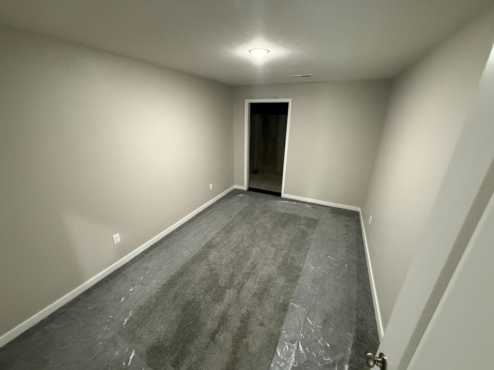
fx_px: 200
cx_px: 247
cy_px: 185
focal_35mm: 14
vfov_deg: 85.7
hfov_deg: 102.1
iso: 640
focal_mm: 2.22
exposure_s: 1/60
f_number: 2.2
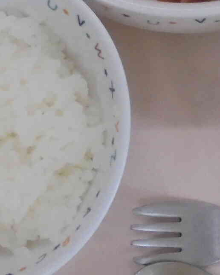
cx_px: 177
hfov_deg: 15.0
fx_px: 830
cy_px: 28
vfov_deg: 18.5
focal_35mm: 102
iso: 400
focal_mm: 4.6
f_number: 3.5
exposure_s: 1/160
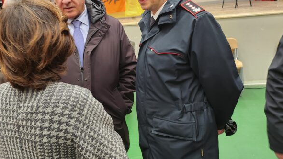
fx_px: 255
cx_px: 125
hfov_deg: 57.9
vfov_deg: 34.0
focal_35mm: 34
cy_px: 43
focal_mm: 5
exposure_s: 1/30
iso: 250
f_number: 1.8
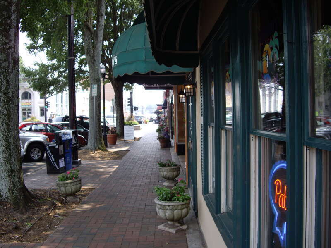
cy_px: 124
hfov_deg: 49.0
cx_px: 166
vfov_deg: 37.7
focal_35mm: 38
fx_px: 363
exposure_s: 1/160
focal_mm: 7.9
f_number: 2.8
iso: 64
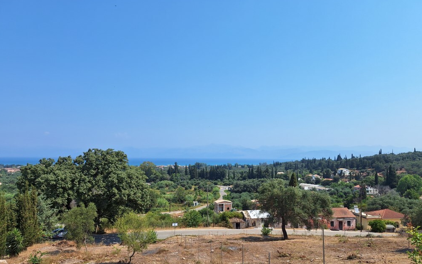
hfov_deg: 72.6
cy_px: 151
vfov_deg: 49.1
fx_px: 287
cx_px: 212
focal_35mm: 25
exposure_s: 1/2941
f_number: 1.8
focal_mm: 5.54
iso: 40
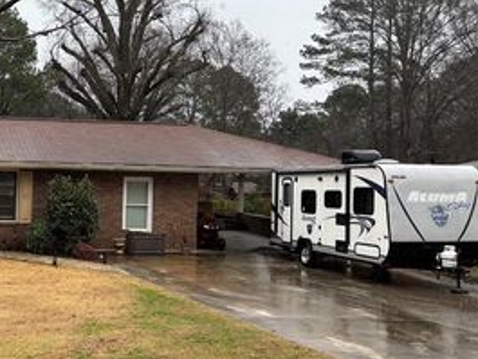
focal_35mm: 49
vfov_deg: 29.7
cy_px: 178
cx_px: 58
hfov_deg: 36.7
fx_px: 677
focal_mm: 5.96
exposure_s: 1/498
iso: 50
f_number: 1.6
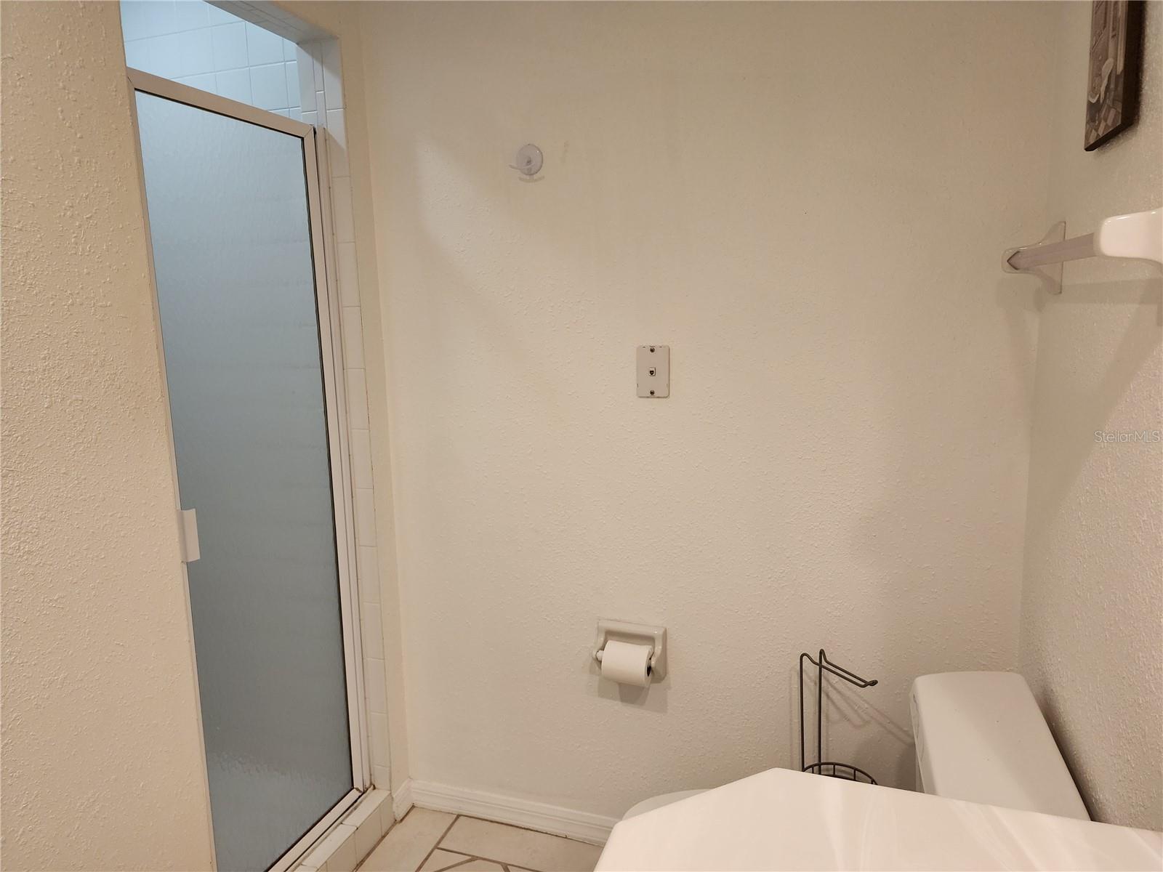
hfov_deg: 73.9
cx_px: 582
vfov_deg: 58.9
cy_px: 436
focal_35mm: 23
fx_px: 773
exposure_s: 1/120
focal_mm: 6.4
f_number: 1.8
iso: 250
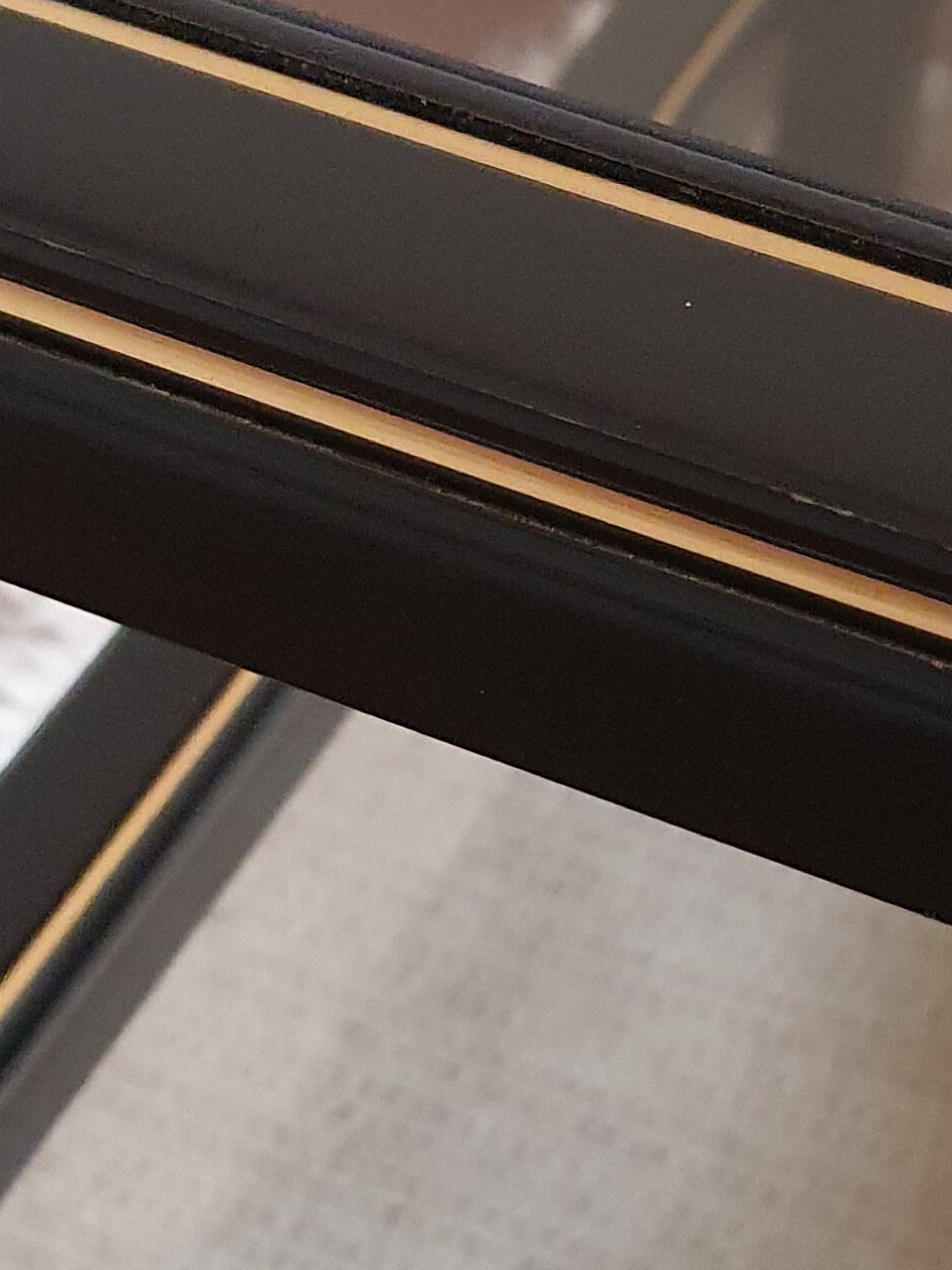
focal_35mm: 83
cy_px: 884
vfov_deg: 23.4
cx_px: 534
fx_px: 3044
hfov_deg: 17.8
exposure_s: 1/33
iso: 640
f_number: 1.5
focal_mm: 4.32
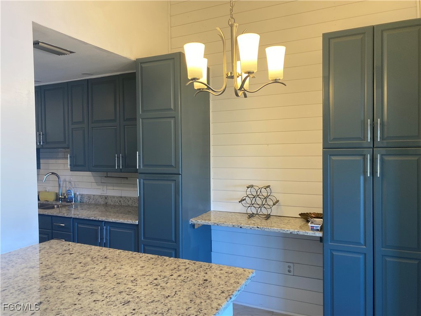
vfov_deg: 53.1
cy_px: 158
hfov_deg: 67.3
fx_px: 316
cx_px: 210
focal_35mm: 26
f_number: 1.8
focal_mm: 4.25
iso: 64
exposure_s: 1/60
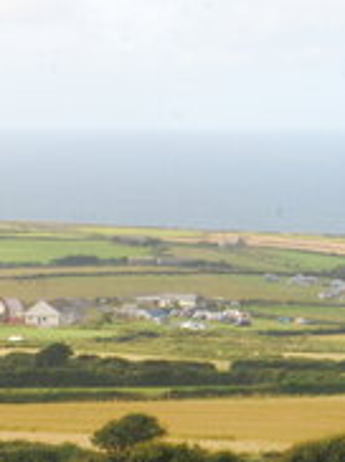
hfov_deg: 5.0
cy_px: 386
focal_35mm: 298
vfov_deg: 6.6
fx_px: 3969
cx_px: 370
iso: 400
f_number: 22
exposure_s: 1/20
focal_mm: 70
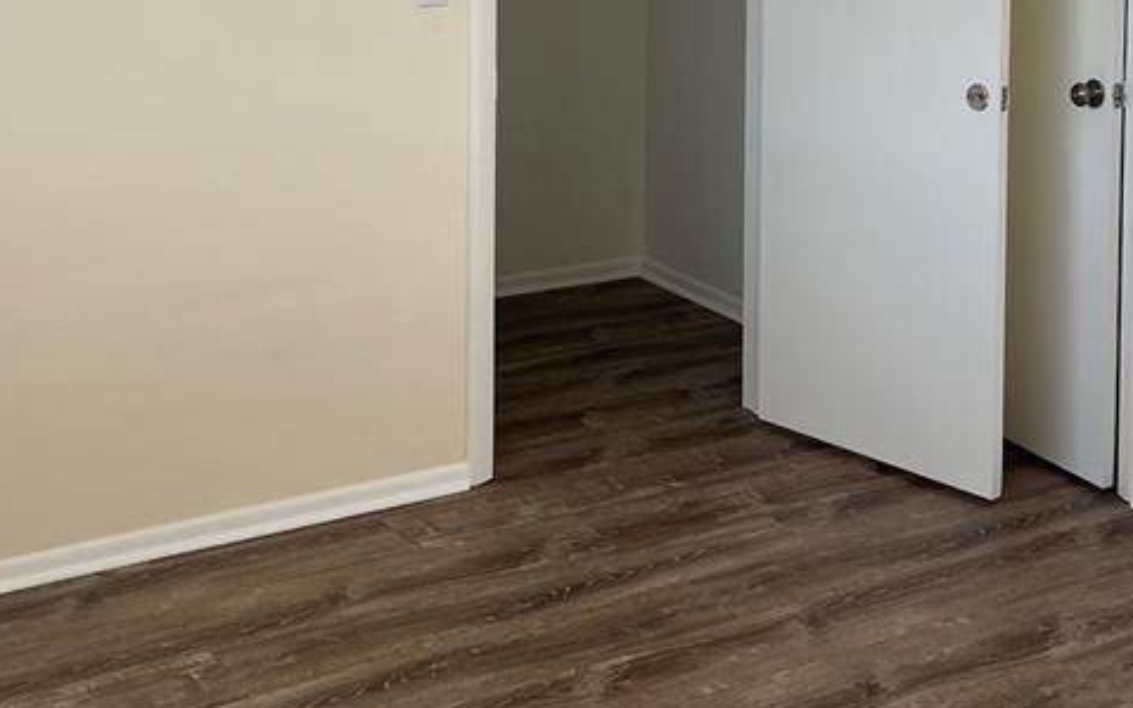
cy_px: -76
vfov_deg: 20.9
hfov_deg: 34.0
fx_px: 1822
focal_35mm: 59
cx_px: 808
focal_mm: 5.7
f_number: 1.5
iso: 50
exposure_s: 1/563
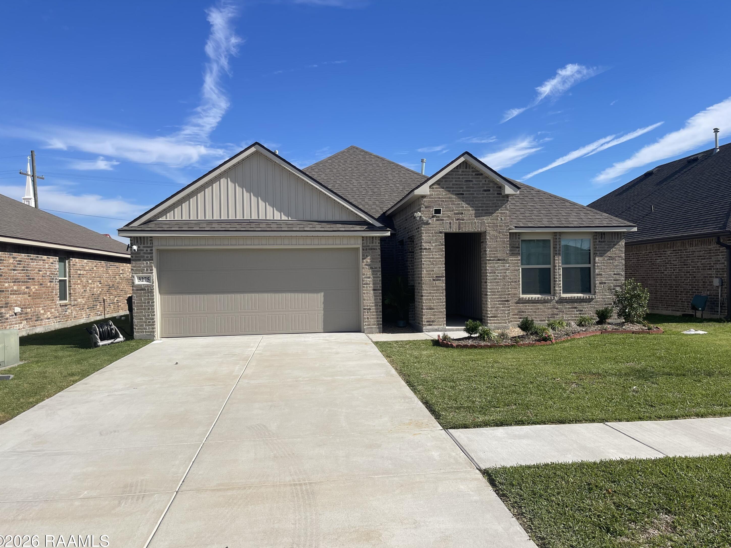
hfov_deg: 65.3
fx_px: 570
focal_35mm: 27
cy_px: 283
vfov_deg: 51.3
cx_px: 371
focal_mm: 5.1
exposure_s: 1/5376
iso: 32
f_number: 1.6
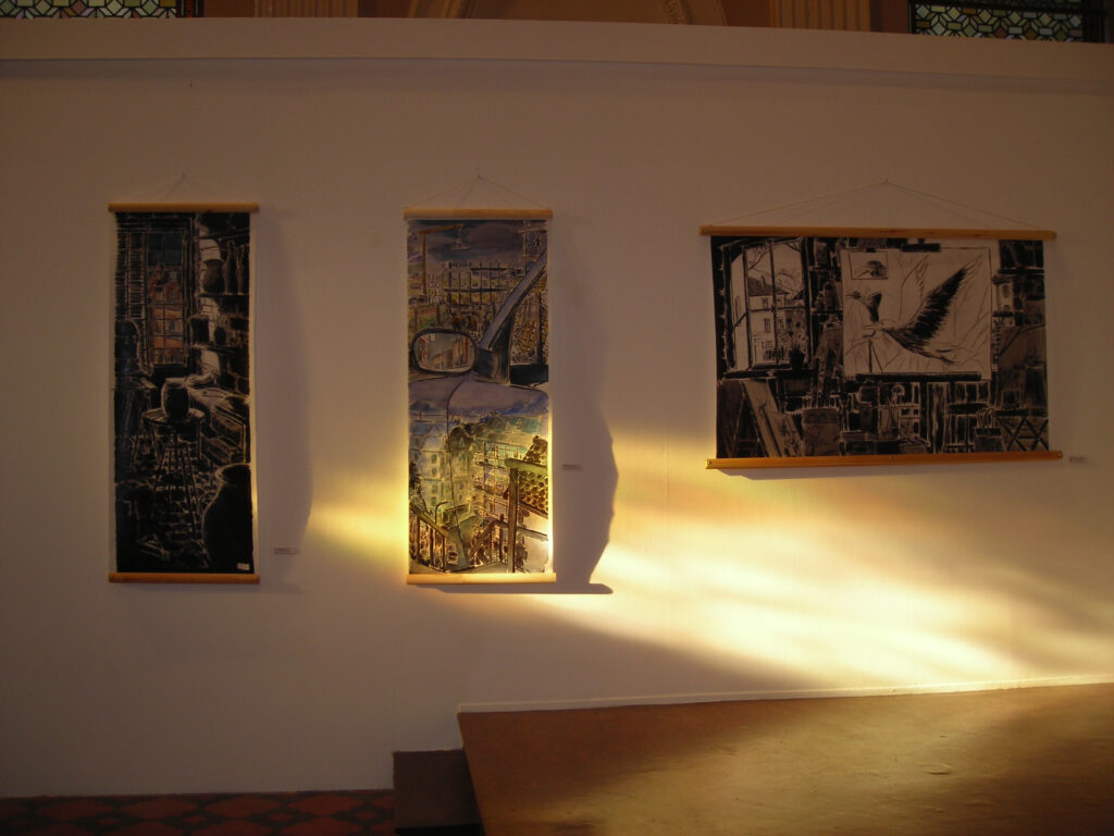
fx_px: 1223
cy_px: 418
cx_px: 557
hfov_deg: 49.0
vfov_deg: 37.7
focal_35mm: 38
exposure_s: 1/30
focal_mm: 6.3
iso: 50
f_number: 3.2
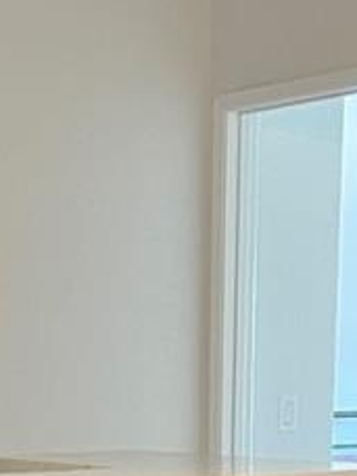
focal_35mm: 137
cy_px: 1079
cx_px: 98
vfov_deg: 12.1
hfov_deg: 10.8
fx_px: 1884
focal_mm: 5.7
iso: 400
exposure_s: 1/40
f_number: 1.5
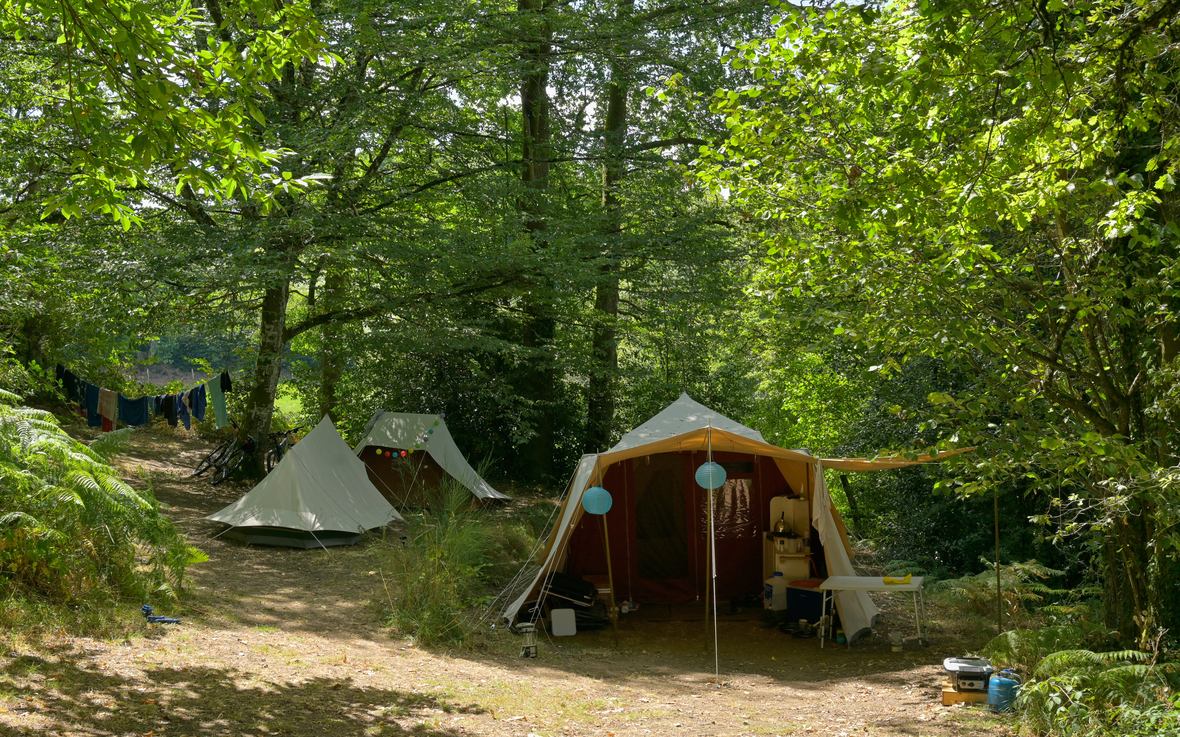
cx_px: 588
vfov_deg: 29.9
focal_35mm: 43
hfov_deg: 46.2
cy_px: 349
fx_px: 1383
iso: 100
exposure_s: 1/100
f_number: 8
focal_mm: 42
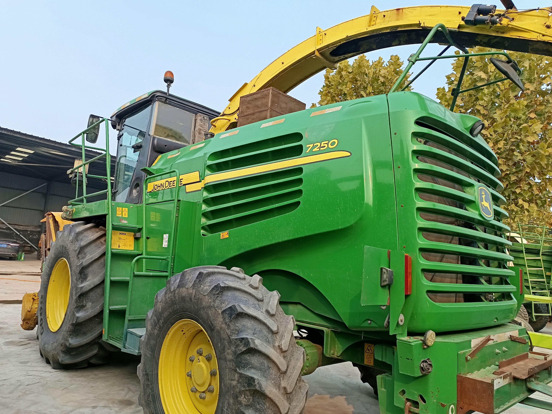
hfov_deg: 71.6
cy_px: 207
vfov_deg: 56.8
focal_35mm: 24
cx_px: 276
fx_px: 383
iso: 50
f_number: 1.7
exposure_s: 1/116
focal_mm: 5.31
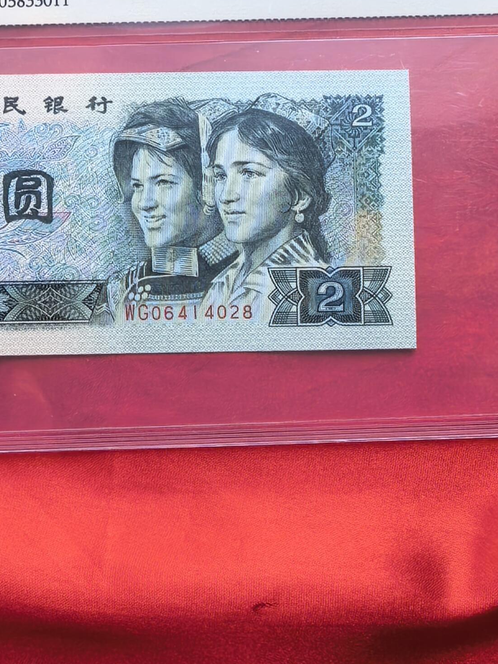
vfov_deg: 32.6
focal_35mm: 59
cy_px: 272
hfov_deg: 24.8
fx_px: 1132
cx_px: 225
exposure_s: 1/233
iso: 50
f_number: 2.2
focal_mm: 1.95
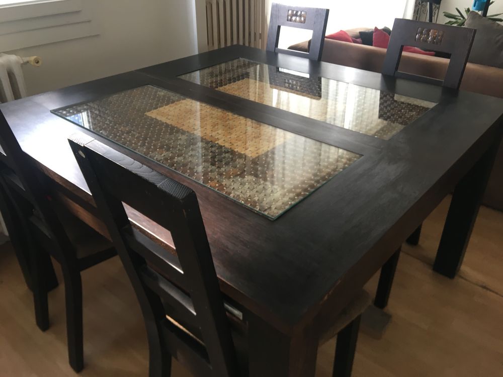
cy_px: 188
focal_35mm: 29
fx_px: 421
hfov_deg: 61.7
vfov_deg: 48.2
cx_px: 252
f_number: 2.2
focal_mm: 4.15
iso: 80
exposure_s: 1/33
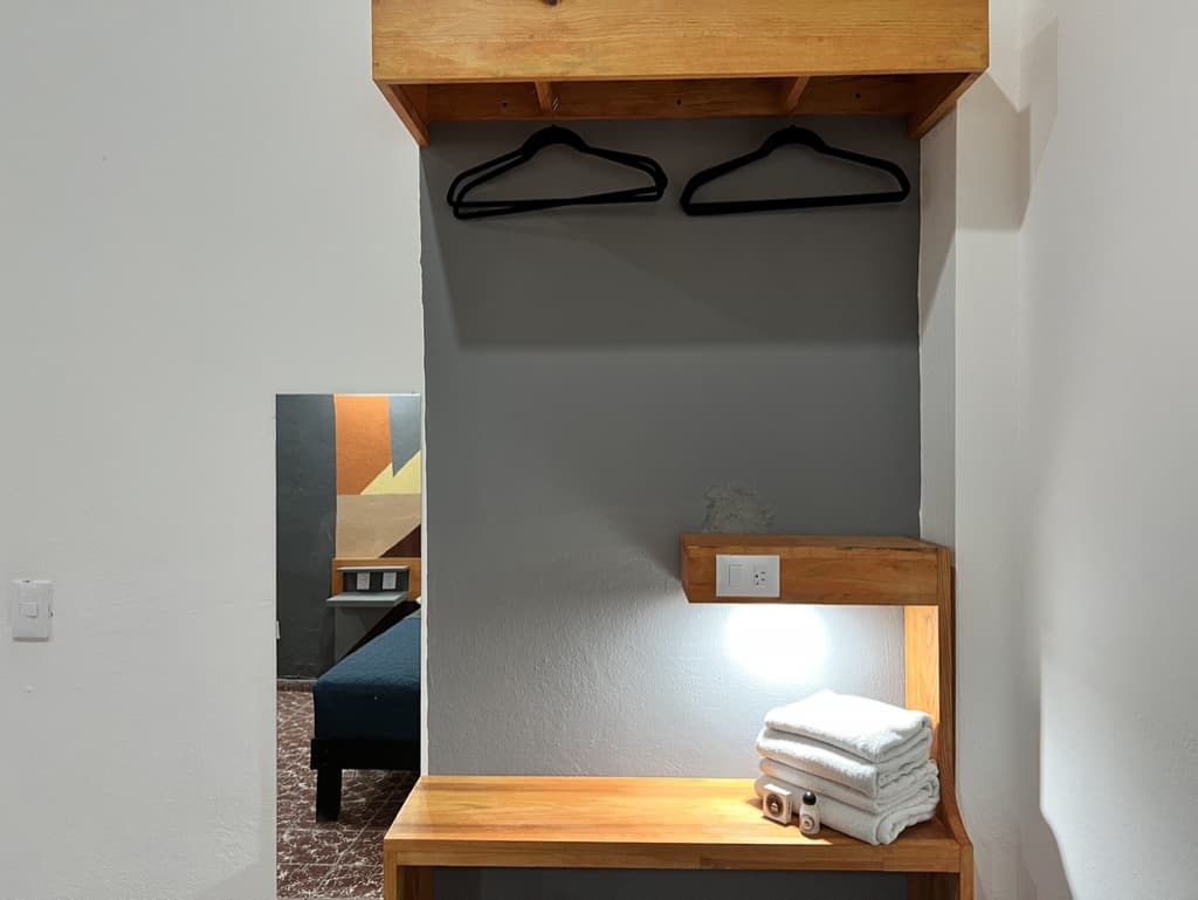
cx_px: 599
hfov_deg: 67.3
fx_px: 900
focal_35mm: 26
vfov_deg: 53.1
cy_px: 450
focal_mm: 5.7
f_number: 1.5
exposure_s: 1/60
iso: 200
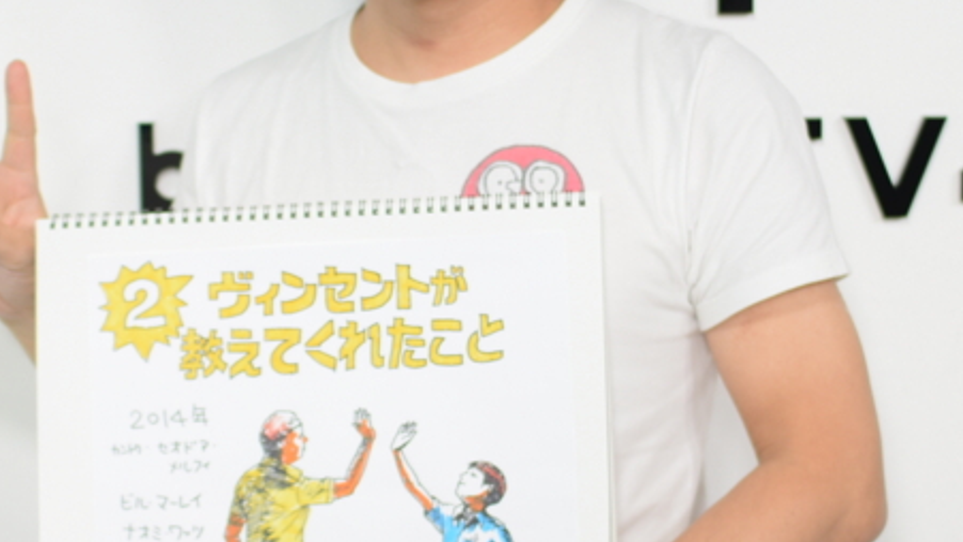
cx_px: 534
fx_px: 2733
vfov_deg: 11.3
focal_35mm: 107
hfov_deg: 20.0
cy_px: 201
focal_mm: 30
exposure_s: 1/200
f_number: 1.8
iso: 100
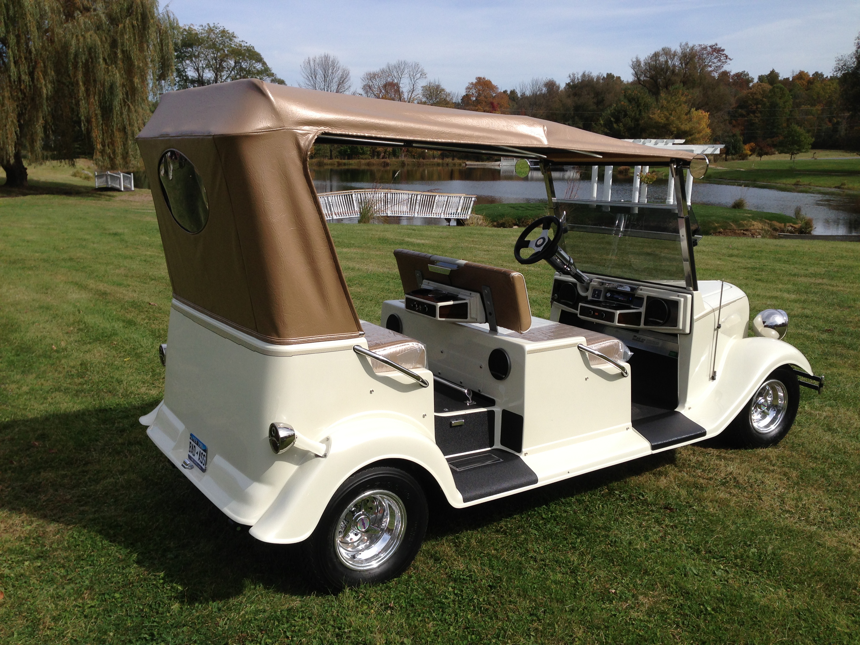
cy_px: 322
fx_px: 820
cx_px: 430
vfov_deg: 42.9
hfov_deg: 55.4
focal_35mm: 33
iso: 50
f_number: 2.4
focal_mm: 4.13
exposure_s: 1/2008
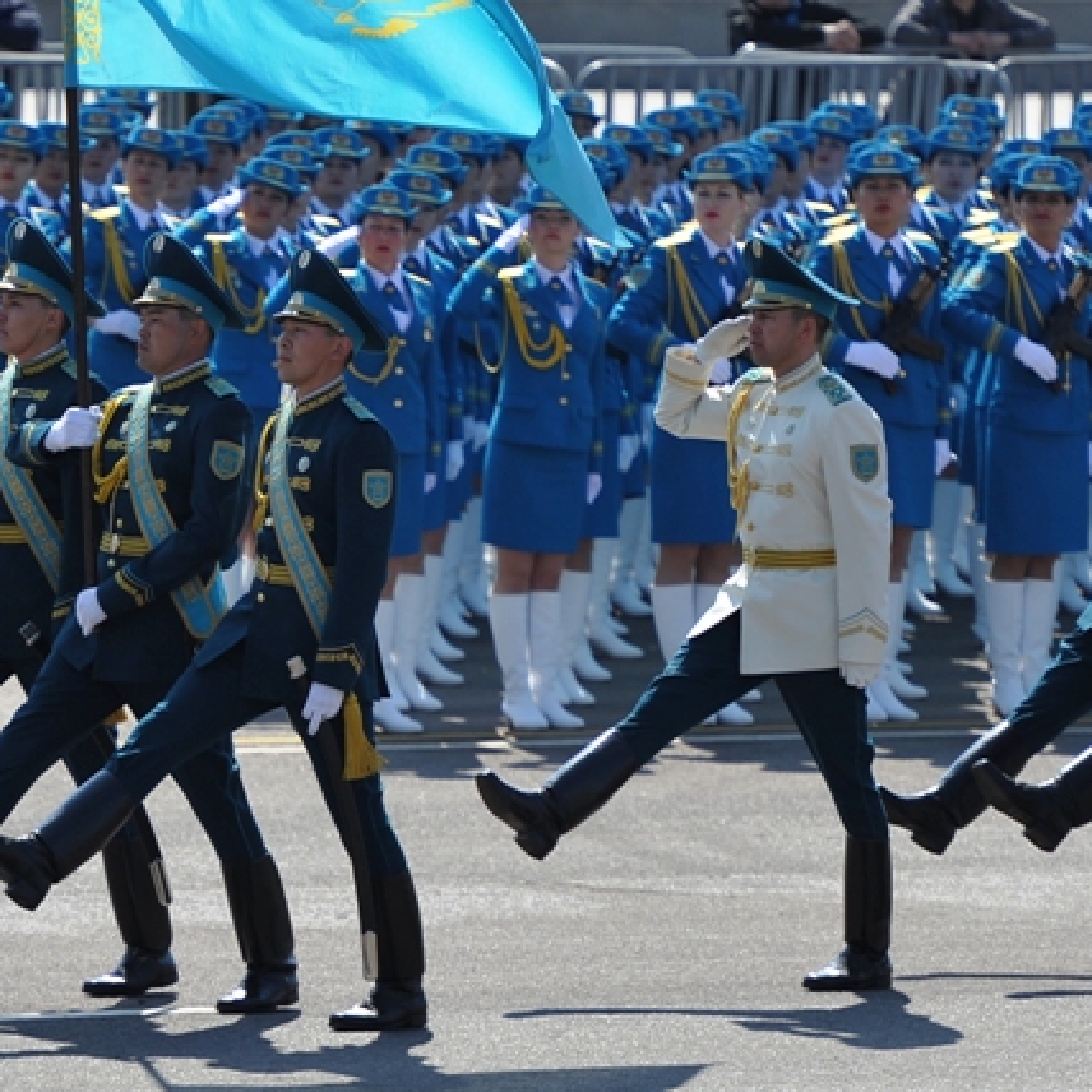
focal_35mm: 468
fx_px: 16703
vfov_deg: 3.7
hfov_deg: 3.7
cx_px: 492
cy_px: 429
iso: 250
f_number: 4
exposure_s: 1/2000
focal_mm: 230
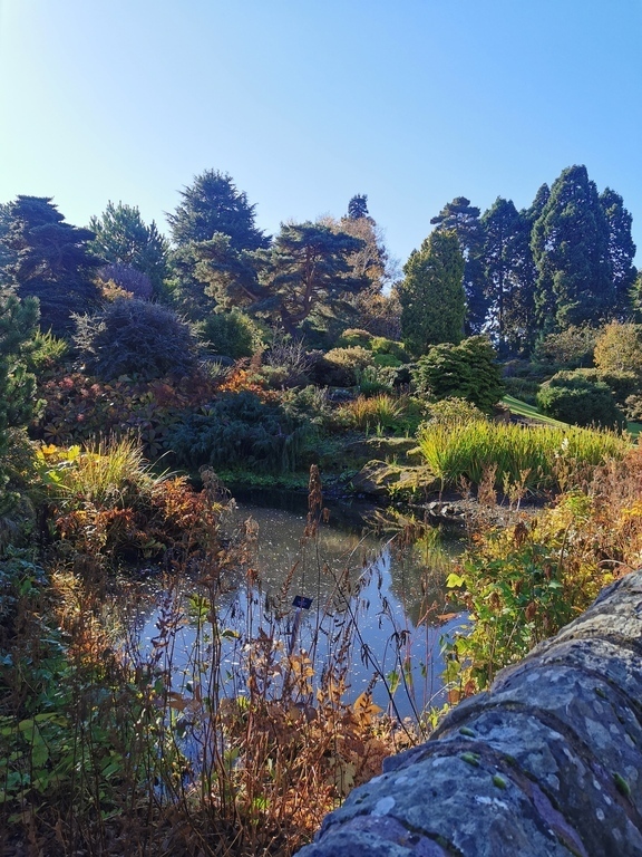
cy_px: 428
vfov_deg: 65.3
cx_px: 321
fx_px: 668
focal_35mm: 27
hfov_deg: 51.4
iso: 50
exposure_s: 1/2364
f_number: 1.6
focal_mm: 5.56
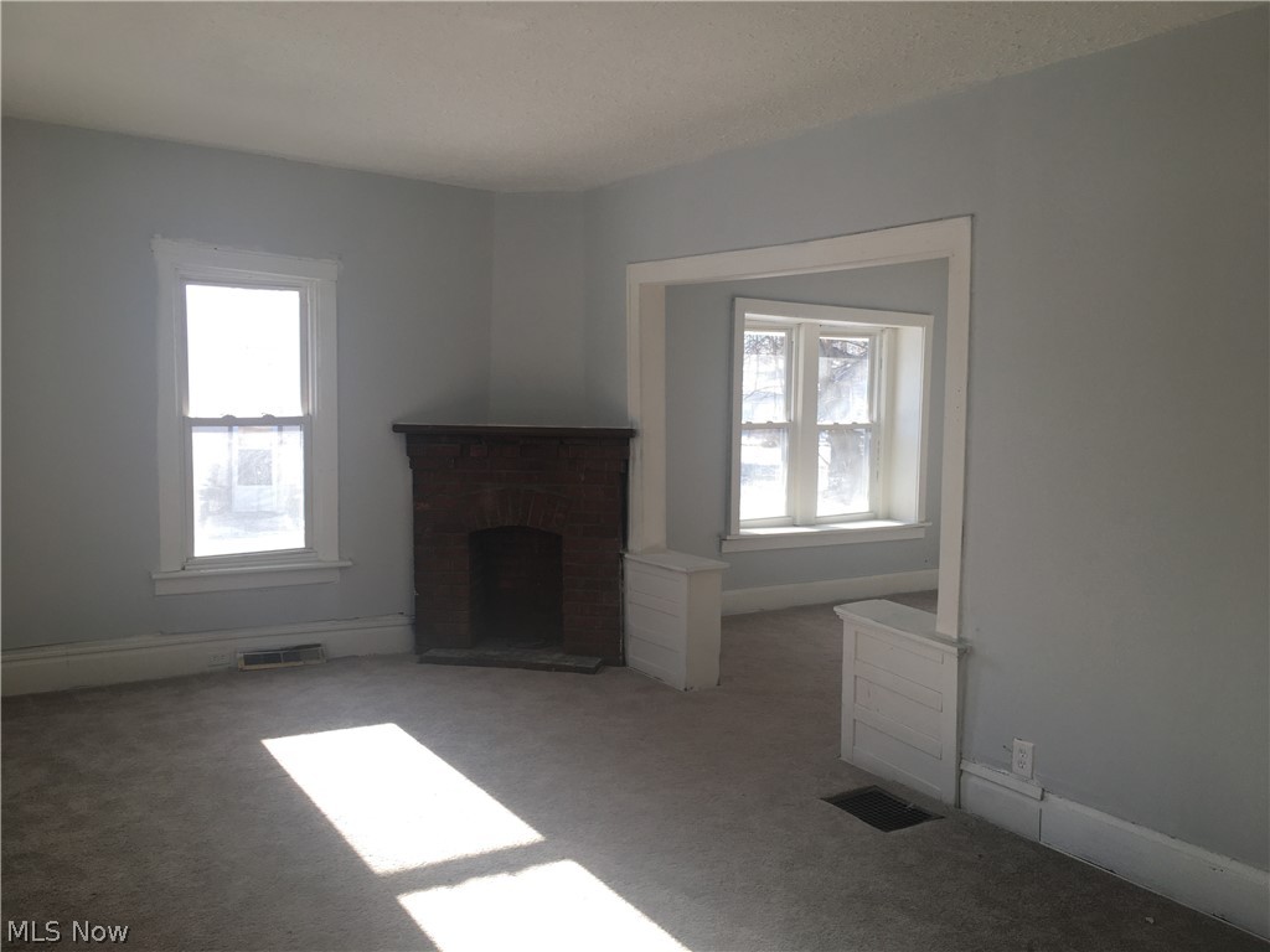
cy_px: 476
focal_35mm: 29
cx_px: 635
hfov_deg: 61.7
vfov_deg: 48.2
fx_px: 1064
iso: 25
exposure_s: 1/122
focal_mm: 4.15
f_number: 2.2
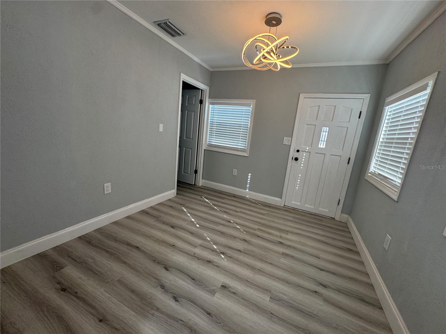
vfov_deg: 85.7
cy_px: 167
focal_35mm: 14
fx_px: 180
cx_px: 223
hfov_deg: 102.1
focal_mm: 2.22
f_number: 2.2
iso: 100
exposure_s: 1/120
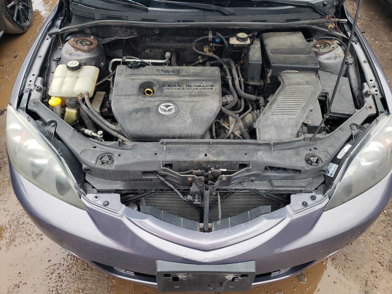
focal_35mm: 26
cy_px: 147
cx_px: 196
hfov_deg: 67.3
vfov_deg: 53.1
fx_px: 294
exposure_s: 1/120
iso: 57
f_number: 1.5
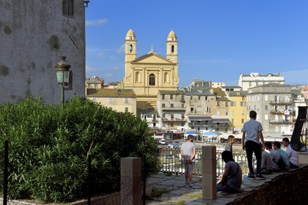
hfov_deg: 41.1
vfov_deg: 28.1
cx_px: 154
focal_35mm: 48
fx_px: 411
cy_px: 102
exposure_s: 1/320
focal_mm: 48
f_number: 11
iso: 200
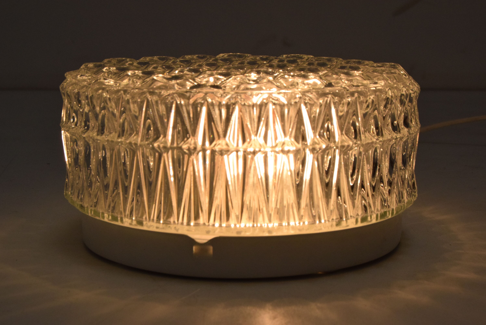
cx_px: 243
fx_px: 973
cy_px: 162
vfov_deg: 19.0
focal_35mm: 72
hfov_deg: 28.1
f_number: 14
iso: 1600
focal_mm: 48
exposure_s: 1/800
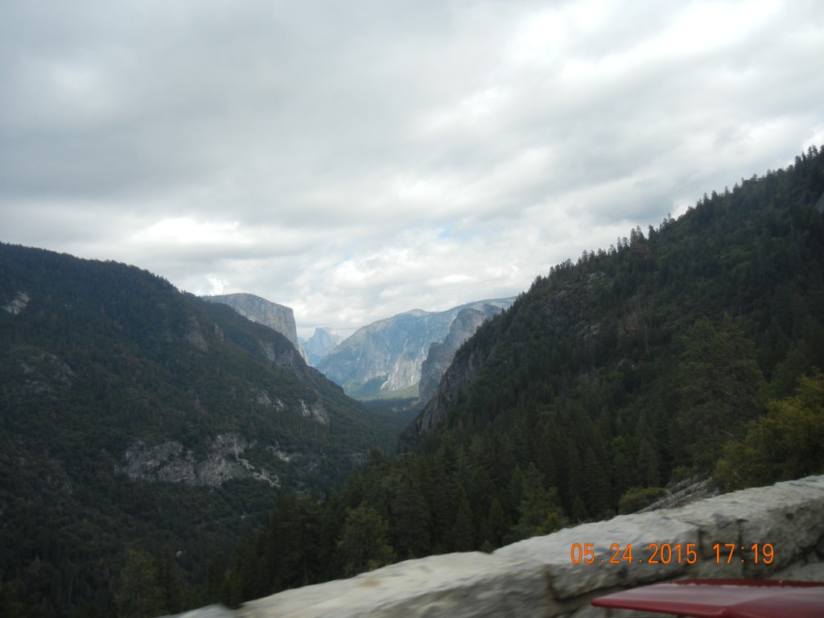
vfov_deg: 46.8
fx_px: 714
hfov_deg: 60.0
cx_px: 412
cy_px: 309
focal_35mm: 30
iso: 160
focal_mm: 5.4
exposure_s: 1/290
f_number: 7
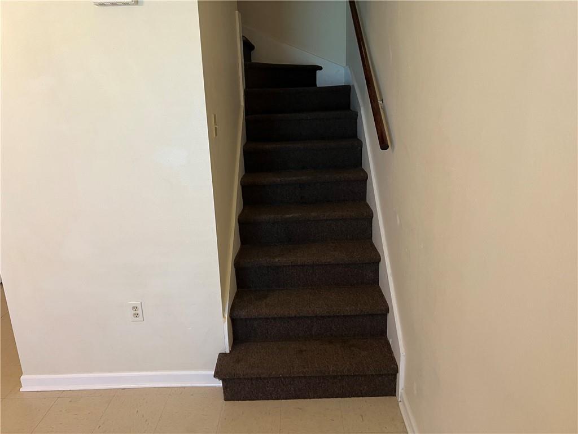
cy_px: 217
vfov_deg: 53.1
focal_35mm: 26
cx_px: 289
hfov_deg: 67.3
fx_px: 434
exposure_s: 1/60
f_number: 1.5
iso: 125
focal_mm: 5.7
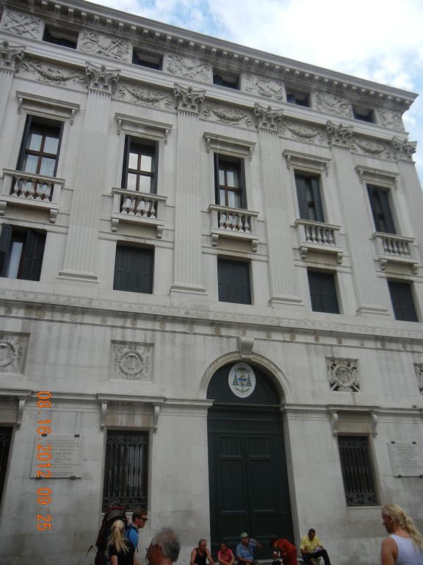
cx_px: 212
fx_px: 489
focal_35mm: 30
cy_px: 282
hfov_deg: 46.8
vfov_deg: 60.0
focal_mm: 5.4
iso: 160
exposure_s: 1/620
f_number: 3.5
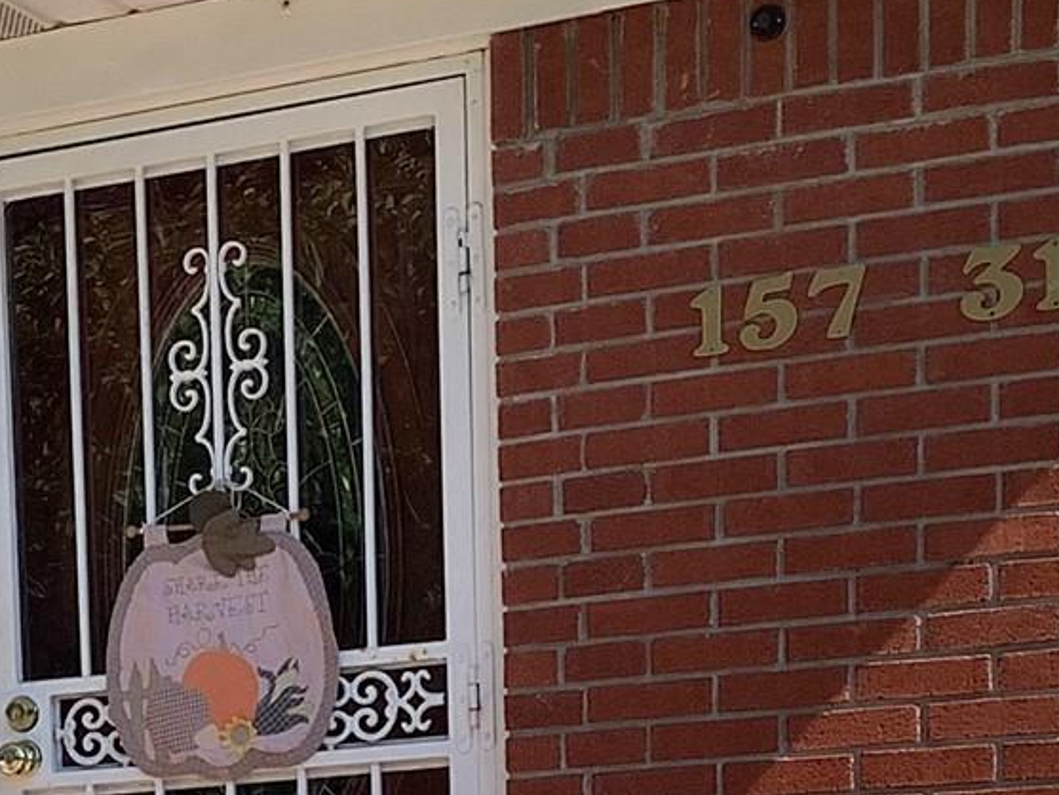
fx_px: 3488
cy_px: 1251
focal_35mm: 114
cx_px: -211
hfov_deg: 16.5
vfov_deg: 12.3
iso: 25
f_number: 2.4
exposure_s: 1/849
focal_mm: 3.3
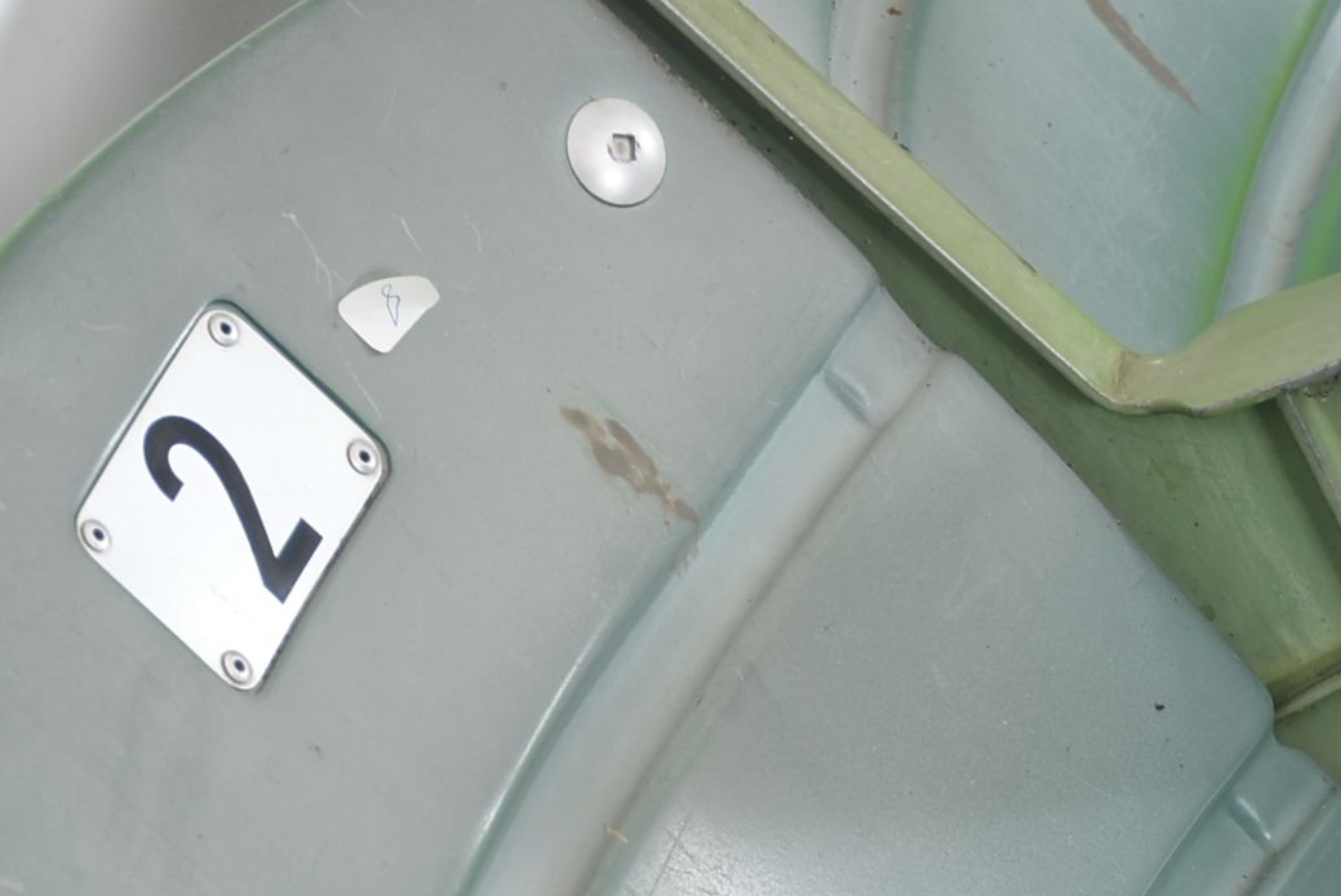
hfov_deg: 9.4
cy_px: 1261
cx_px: 1467
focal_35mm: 216
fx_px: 8050
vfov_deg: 6.3
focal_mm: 50
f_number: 7.1
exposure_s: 1/125
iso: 200
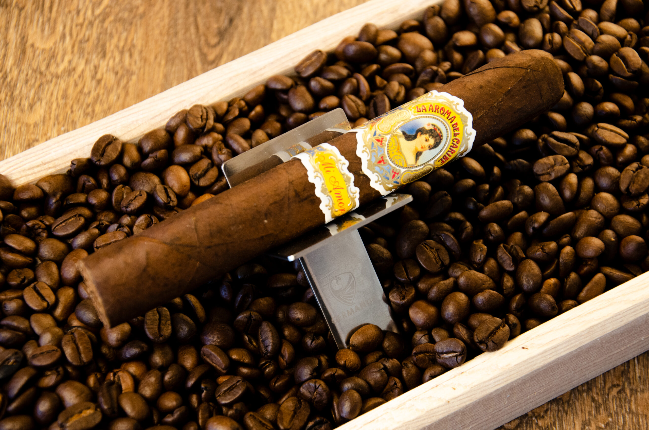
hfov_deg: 19.5
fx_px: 1889
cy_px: 215
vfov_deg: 13.0
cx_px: 324
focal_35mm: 105
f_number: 5.3
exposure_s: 1/20
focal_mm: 70
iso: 800
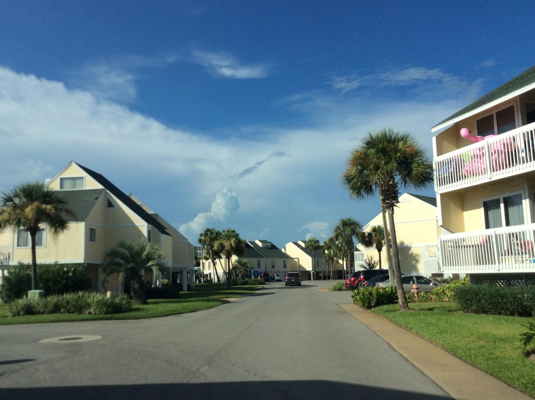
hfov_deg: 54.0
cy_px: 211
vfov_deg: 41.7
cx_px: 266
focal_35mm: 34
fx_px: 525
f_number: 2.4
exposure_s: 1/1908
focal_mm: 3.3
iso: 32
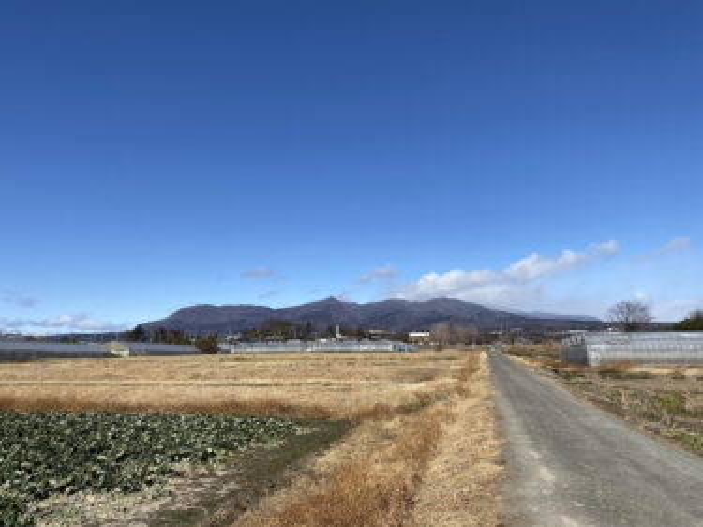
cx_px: 352
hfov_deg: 67.3
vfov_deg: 53.0
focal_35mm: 26
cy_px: 264
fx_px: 528
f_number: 1.8
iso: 32
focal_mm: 4.25
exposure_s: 1/4274
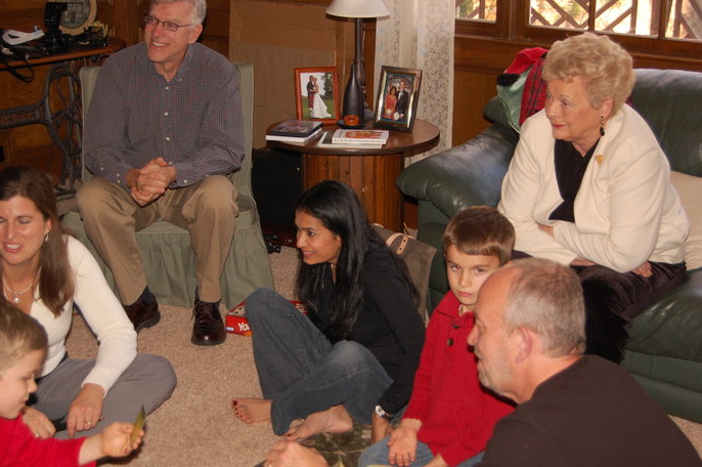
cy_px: 250
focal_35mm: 56
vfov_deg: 24.1
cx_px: 315
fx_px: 1091
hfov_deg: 35.6
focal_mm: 32
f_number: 5
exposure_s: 1/60
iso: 400
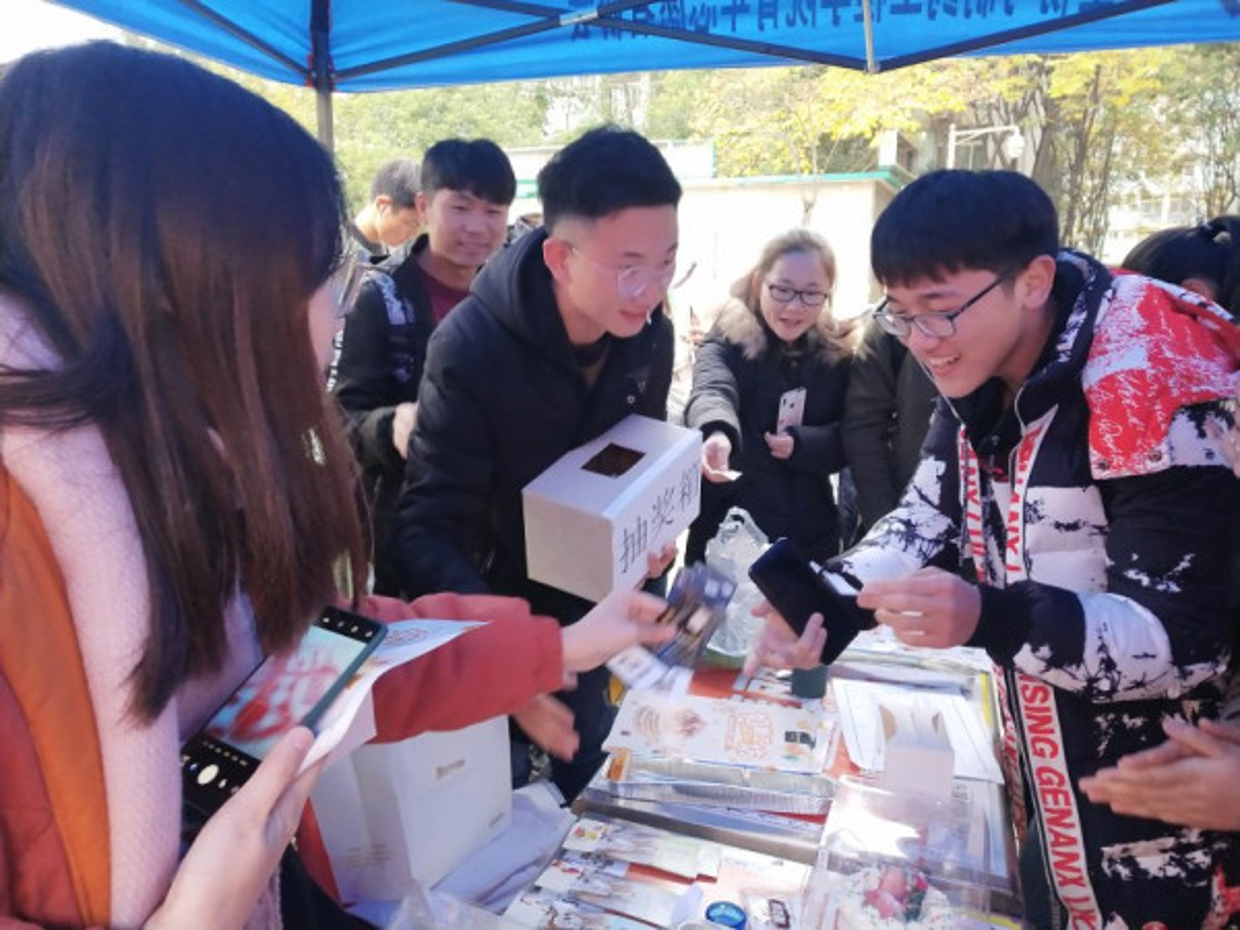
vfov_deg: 46.8
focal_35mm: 30
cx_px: 620
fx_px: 1075
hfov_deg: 60.0
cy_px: 465
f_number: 1.8
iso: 498
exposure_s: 1/50
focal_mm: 3.95
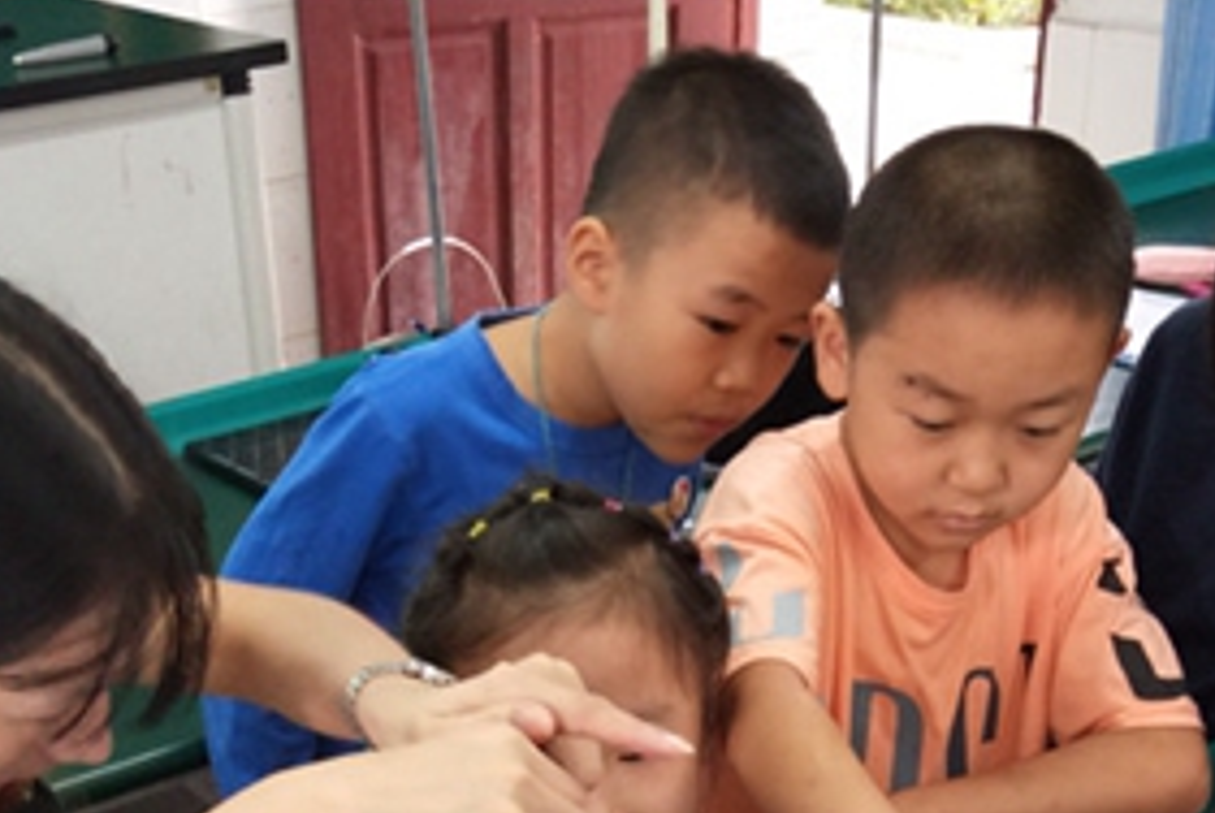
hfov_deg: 28.4
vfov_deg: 18.1
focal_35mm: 71
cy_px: 1016
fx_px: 2399
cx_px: 549
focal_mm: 3.95
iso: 476
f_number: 1.8
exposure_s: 1/50
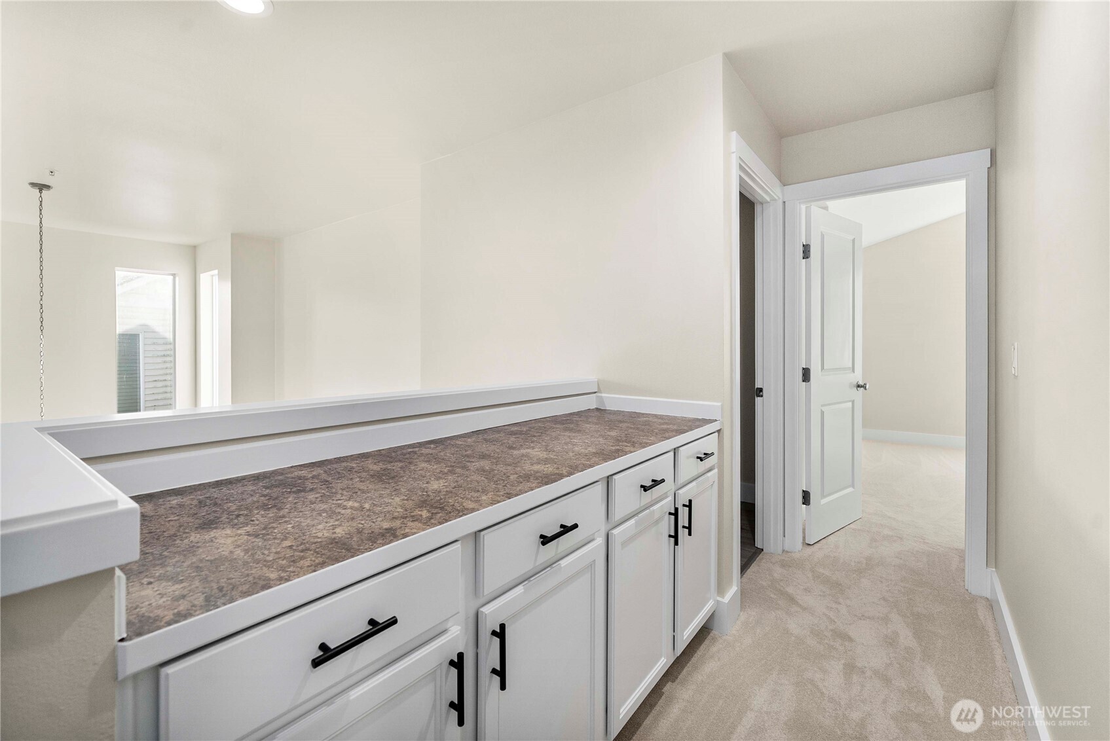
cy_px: 370
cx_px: 555
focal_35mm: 14
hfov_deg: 104.2
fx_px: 432
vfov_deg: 81.3
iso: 100
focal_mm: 14
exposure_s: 1/60
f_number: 6.3
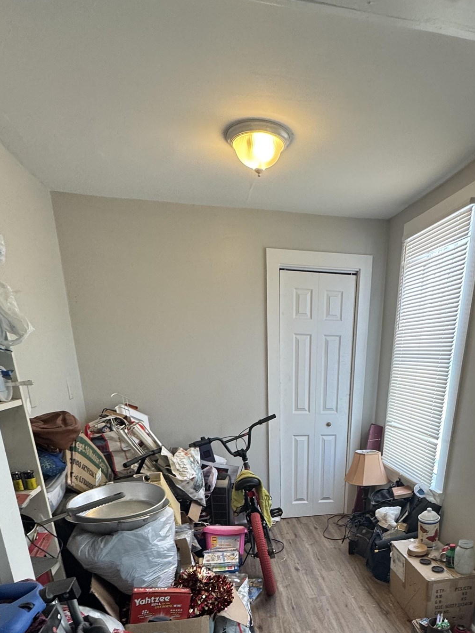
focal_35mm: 24
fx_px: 439
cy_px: 526
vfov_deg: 63.9
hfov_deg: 55.7
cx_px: 314
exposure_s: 1/120
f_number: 2.2
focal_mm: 2.22
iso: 160
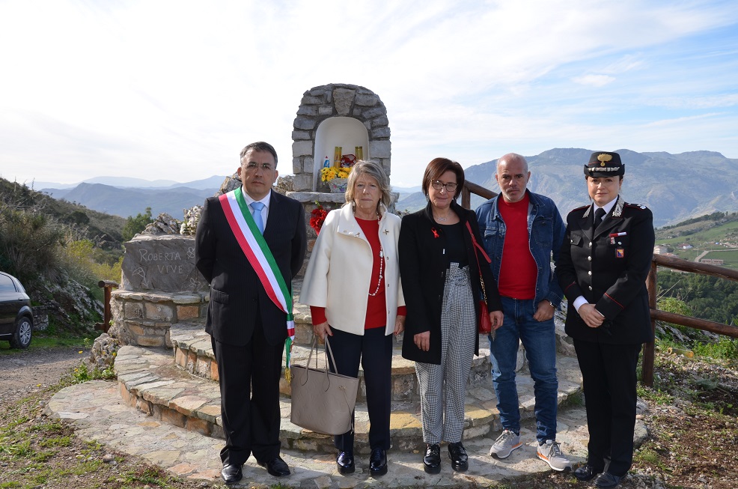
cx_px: 369
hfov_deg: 57.3
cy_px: 244
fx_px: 675
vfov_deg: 39.8
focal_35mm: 33
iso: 100
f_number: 7.1
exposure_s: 1/200
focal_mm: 22
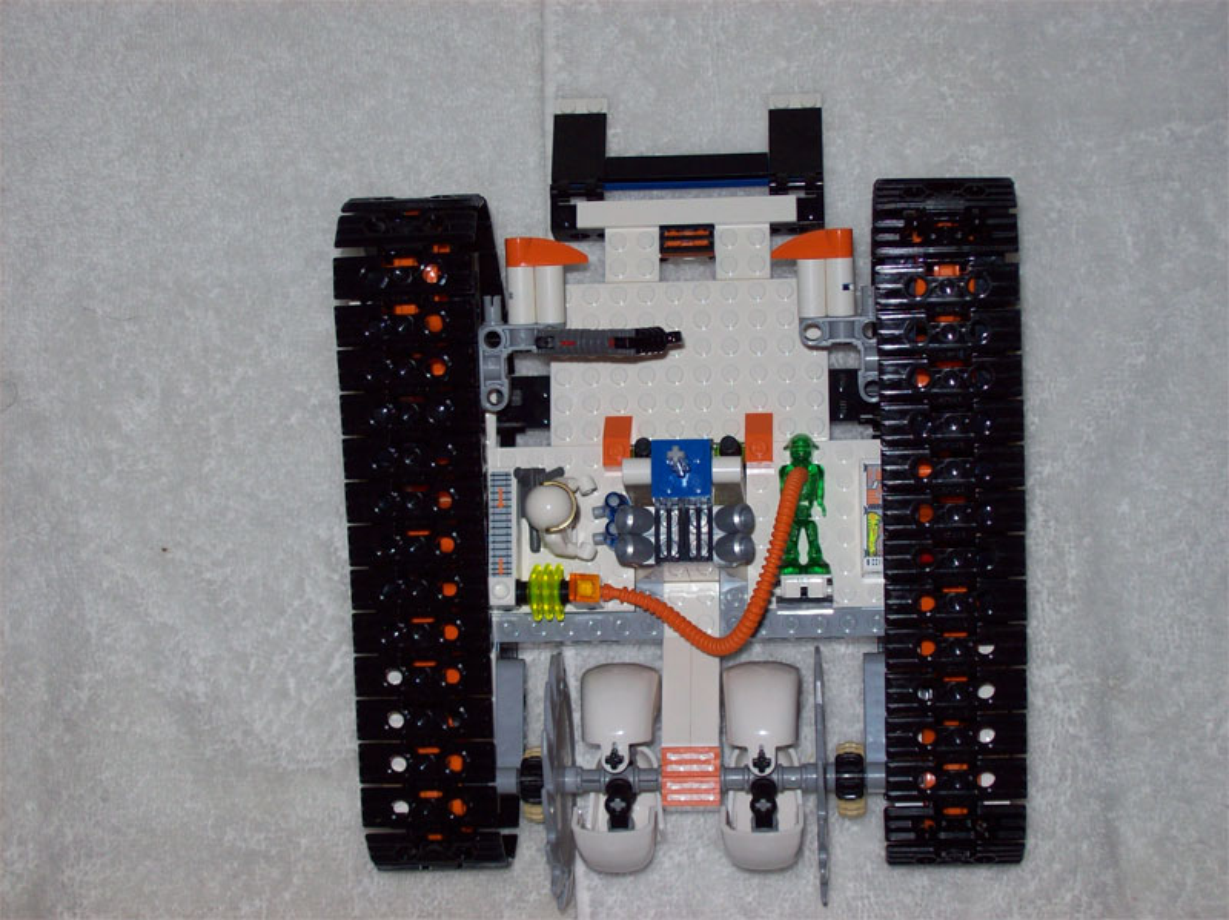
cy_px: 460
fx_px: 2484
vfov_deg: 21.0
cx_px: 614
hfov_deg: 27.8
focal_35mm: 70
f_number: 3.8
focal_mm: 11.6
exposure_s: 1/97.2
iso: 80
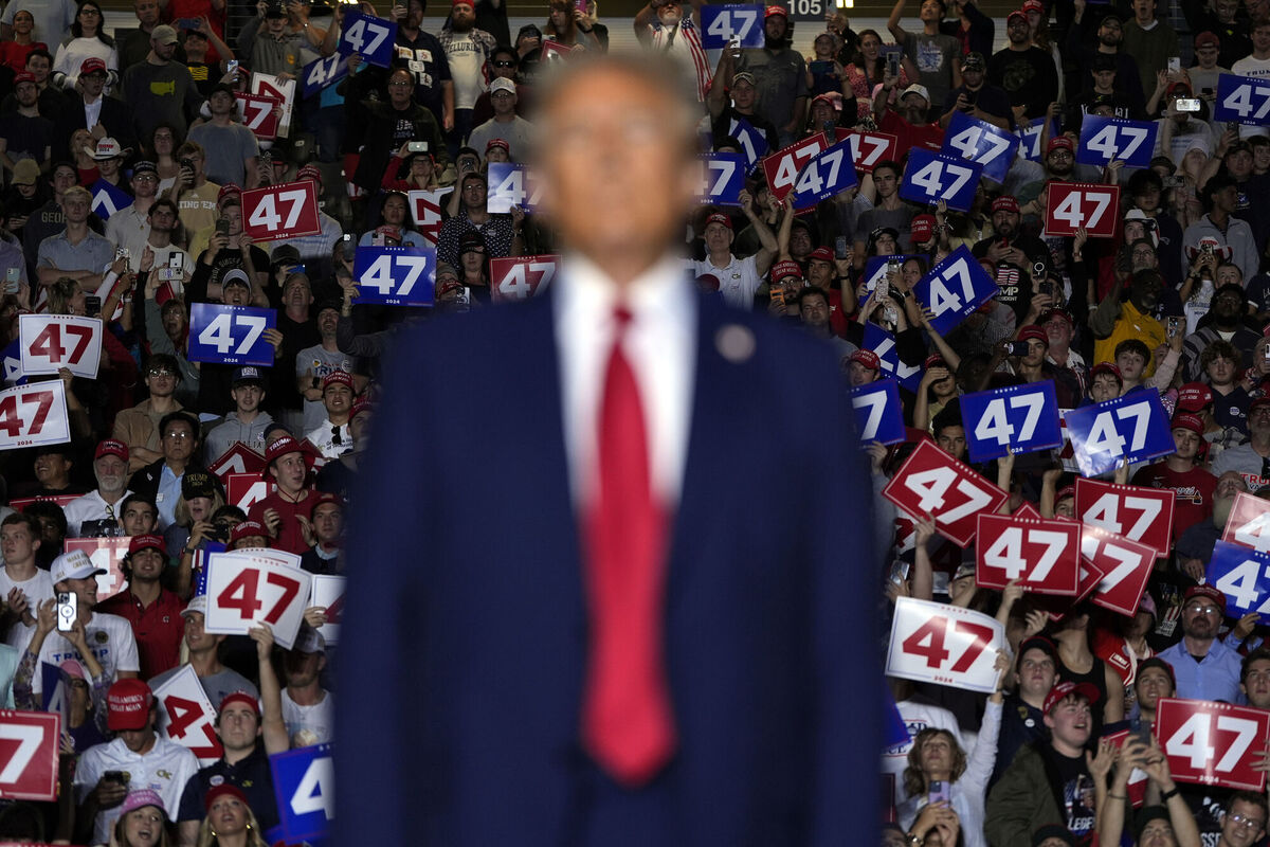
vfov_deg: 10.9
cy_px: 424
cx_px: 635
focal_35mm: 126
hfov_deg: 16.3
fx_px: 4445
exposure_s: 1/500
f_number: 2.8
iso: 800
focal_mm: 126
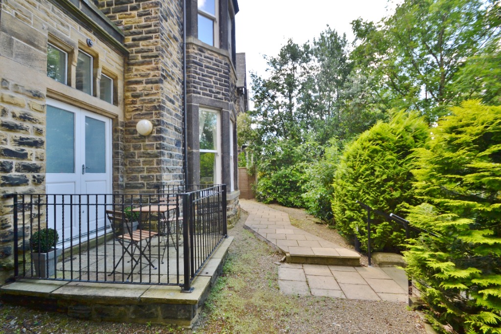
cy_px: 167
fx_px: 209
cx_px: 250
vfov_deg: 77.3
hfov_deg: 100.4
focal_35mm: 15
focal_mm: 10
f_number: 5.6
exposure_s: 1/125
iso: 200
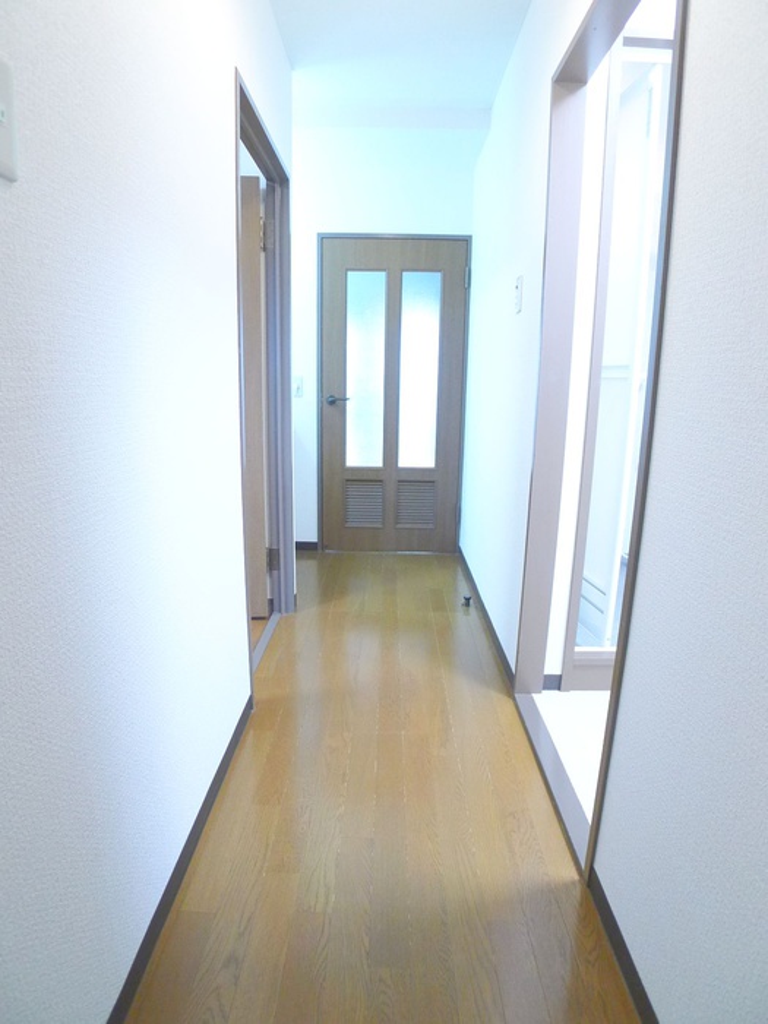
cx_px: 384
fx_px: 710
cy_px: 512
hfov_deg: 56.8
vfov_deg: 71.6
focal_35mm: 24
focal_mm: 5.1
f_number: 2
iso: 400
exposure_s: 1/40
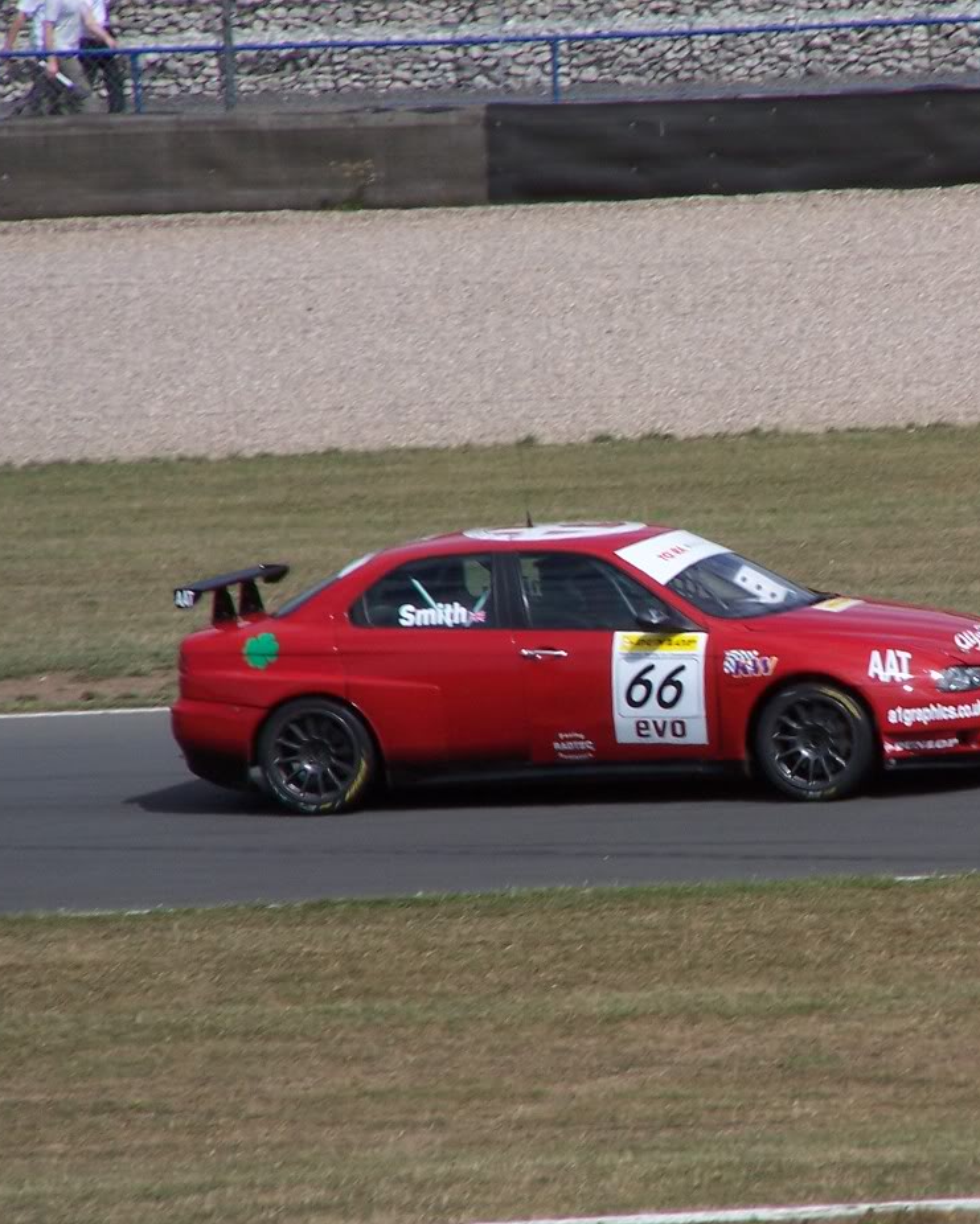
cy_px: 637
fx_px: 18705
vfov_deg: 3.8
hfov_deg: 3.0
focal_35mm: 516
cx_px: 835
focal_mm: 63
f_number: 7.1
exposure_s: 1/750
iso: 80
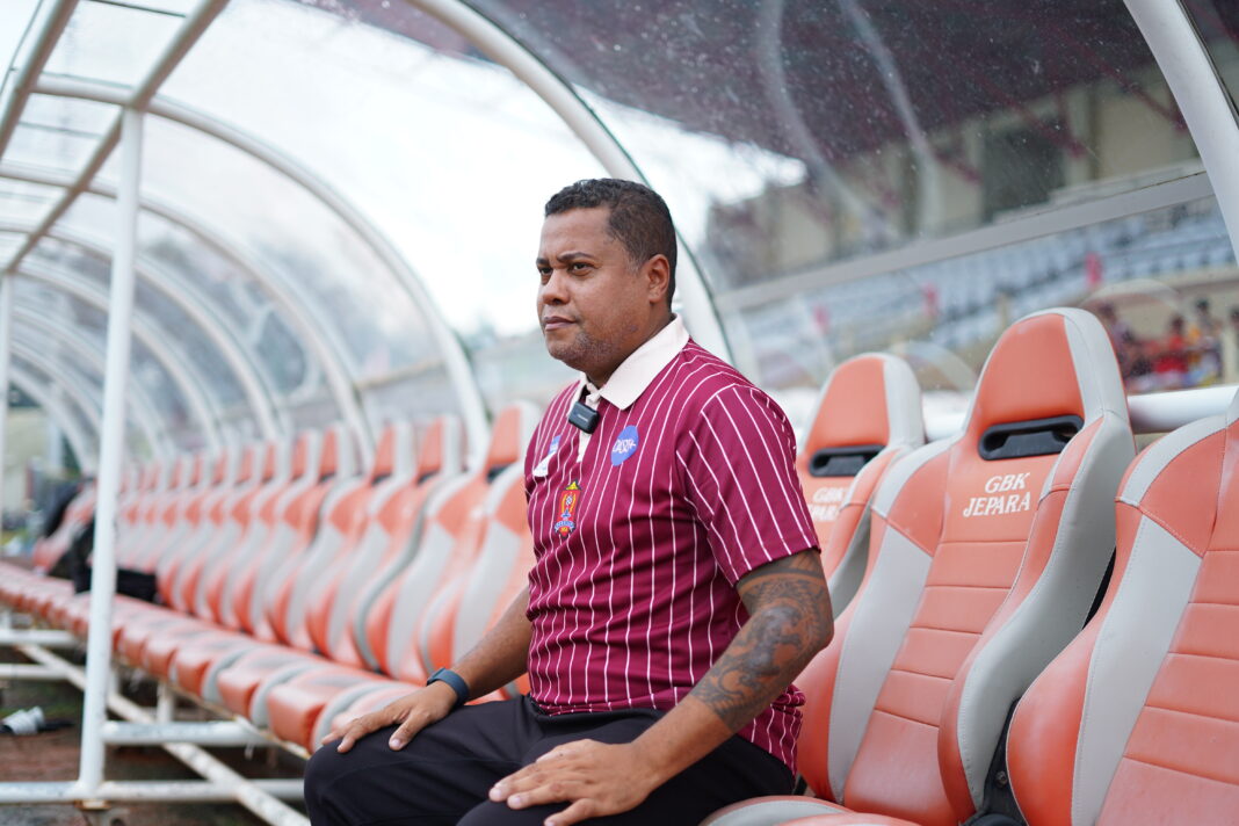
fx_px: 1721
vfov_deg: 27.0
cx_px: 620
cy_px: 413
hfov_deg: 39.6
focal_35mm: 50
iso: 160
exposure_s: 1/640
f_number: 1.8
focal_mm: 50
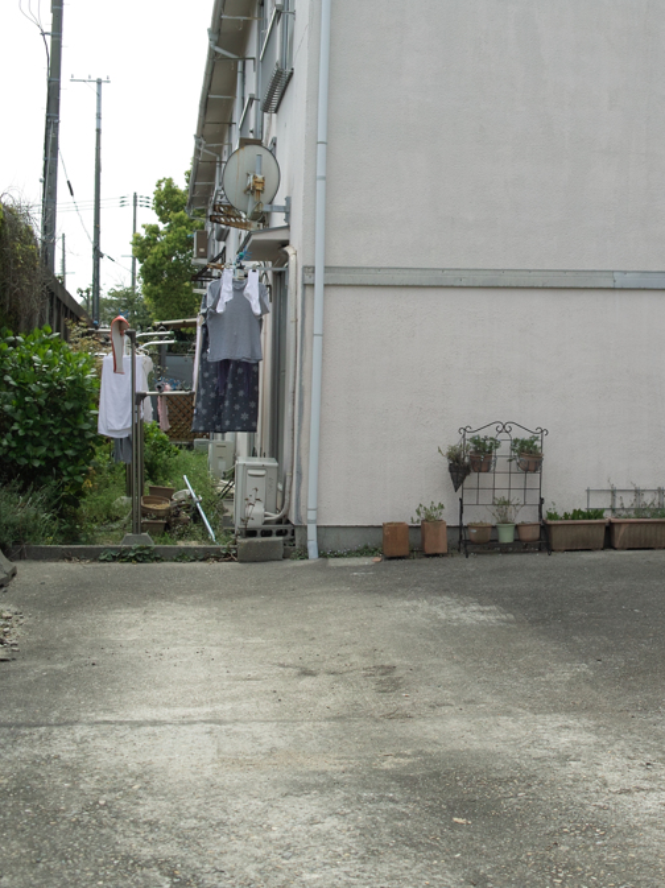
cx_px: 540
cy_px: 449
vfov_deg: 32.2
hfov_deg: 24.0
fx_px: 1538
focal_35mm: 60
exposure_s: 1/800
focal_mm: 24.2
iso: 100
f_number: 2.8
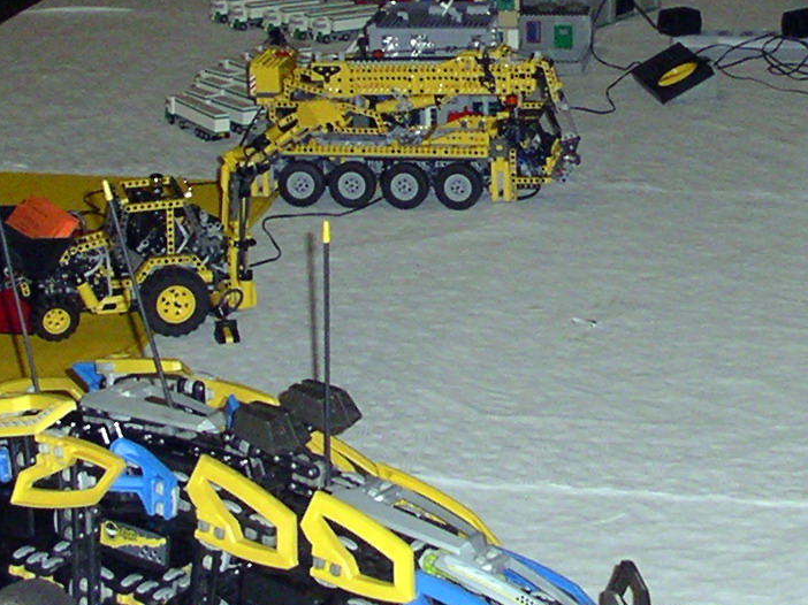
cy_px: 144
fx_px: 2520
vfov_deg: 13.6
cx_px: 643
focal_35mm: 108
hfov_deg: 18.1
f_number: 2.8
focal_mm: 5.7
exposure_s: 1/60
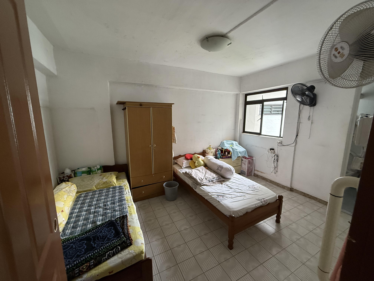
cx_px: 187
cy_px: 140
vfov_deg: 85.7
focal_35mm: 14
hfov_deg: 102.1
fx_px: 151
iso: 320
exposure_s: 1/100
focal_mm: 2.22
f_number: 2.2
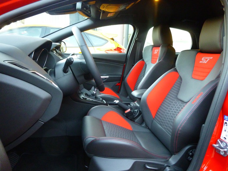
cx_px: 114
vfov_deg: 54.9
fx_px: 165
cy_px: 86
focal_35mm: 25
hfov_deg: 69.4
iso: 400
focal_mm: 4.5
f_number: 3.1
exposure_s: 1/13
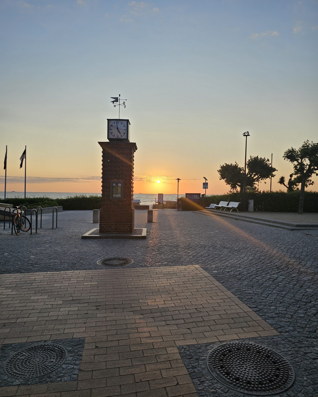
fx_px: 282
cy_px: 195
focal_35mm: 24
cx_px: 159
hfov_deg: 58.8
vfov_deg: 70.3
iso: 10
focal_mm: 6.3
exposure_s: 1/338
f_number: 1.7
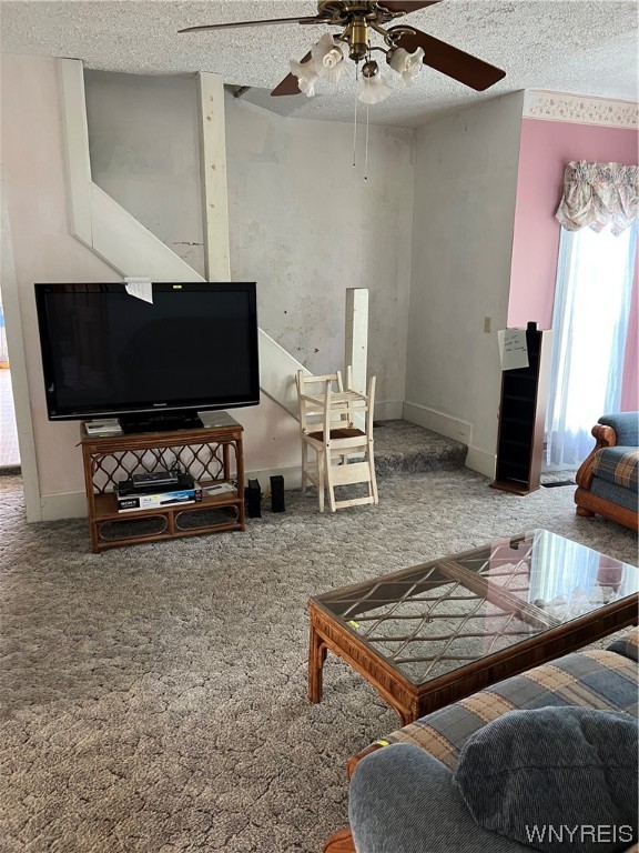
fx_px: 640
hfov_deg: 53.1
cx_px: 320
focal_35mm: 26
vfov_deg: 67.3
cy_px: 426
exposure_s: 1/60
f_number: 1.5
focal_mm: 5.7
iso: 320
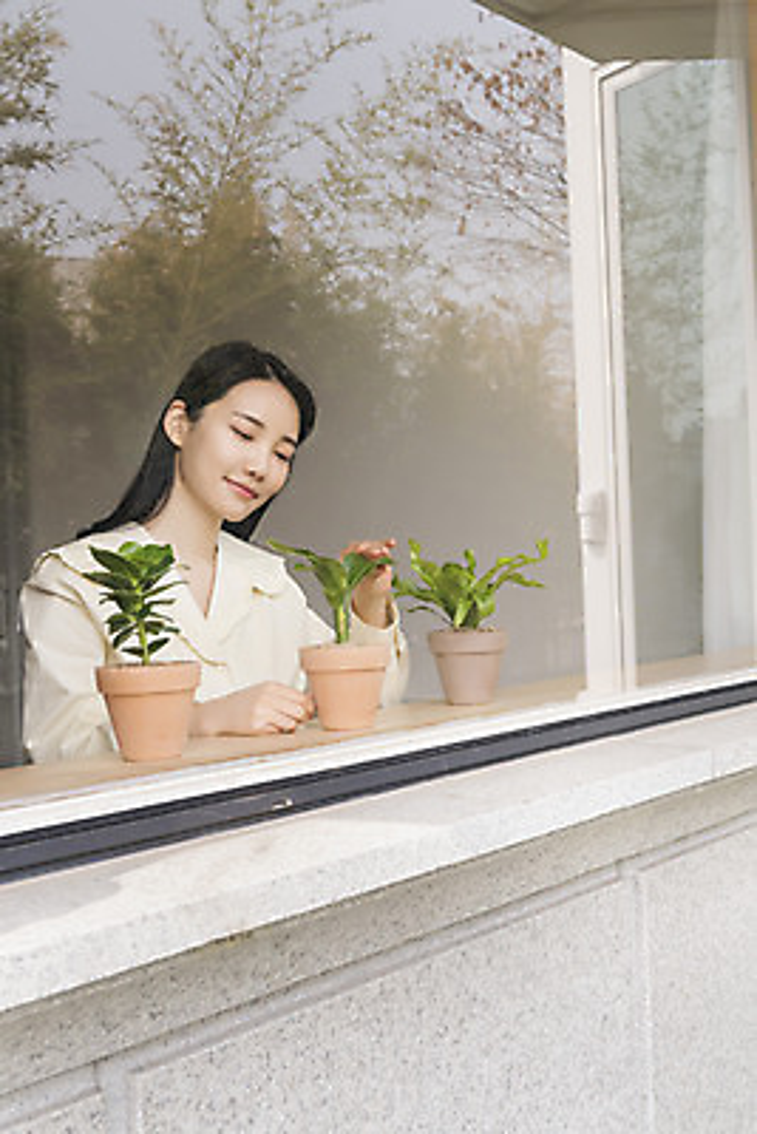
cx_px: 378
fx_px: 1324
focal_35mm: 42
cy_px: 567
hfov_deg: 31.9
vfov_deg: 46.4
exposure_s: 1/160
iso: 400
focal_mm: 42
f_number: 9
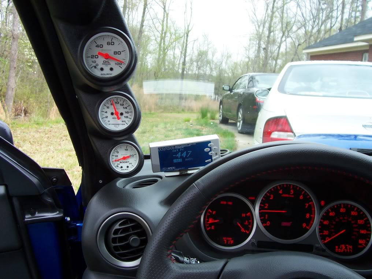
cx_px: 186
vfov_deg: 38.7
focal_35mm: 37
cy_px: 140
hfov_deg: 50.1
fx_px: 398
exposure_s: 1/180
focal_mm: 5.6
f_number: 2.8
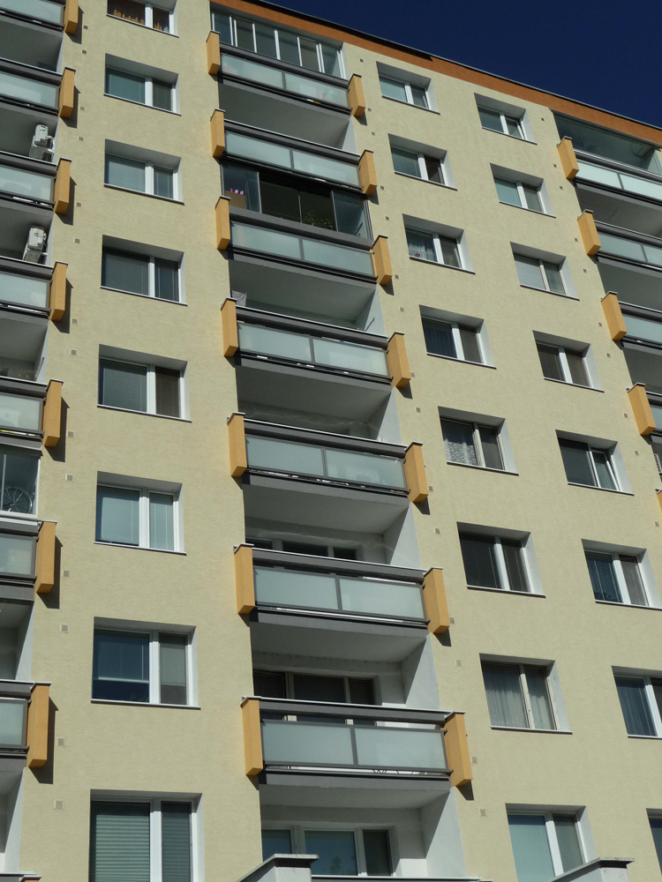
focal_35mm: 45
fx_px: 1147
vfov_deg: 42.1
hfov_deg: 32.2
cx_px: 331
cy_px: 441
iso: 100
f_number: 10
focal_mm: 7.6
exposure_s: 1/640
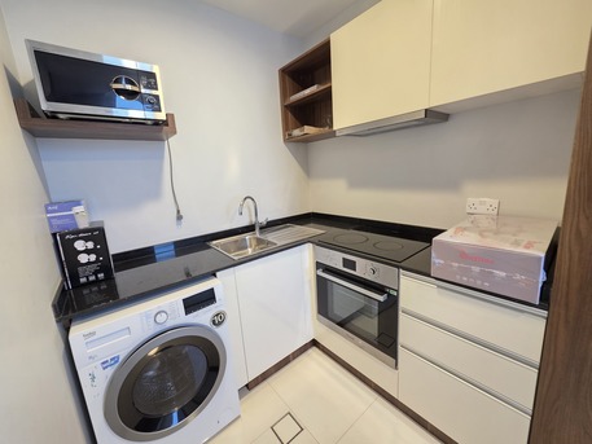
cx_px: 296
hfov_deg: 106.2
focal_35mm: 13
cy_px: 222
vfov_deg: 89.9
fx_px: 222
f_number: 1.9
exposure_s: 1/100
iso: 200
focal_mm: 2.2
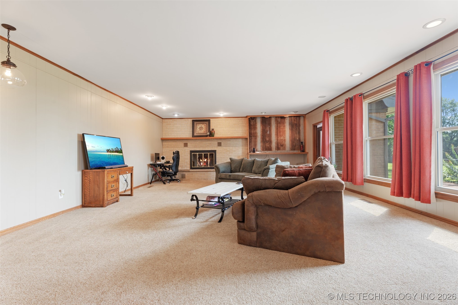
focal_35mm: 16
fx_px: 204
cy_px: 152
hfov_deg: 96.7
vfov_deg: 73.7
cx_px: 229
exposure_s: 1/1.67
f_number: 9
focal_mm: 16
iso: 250
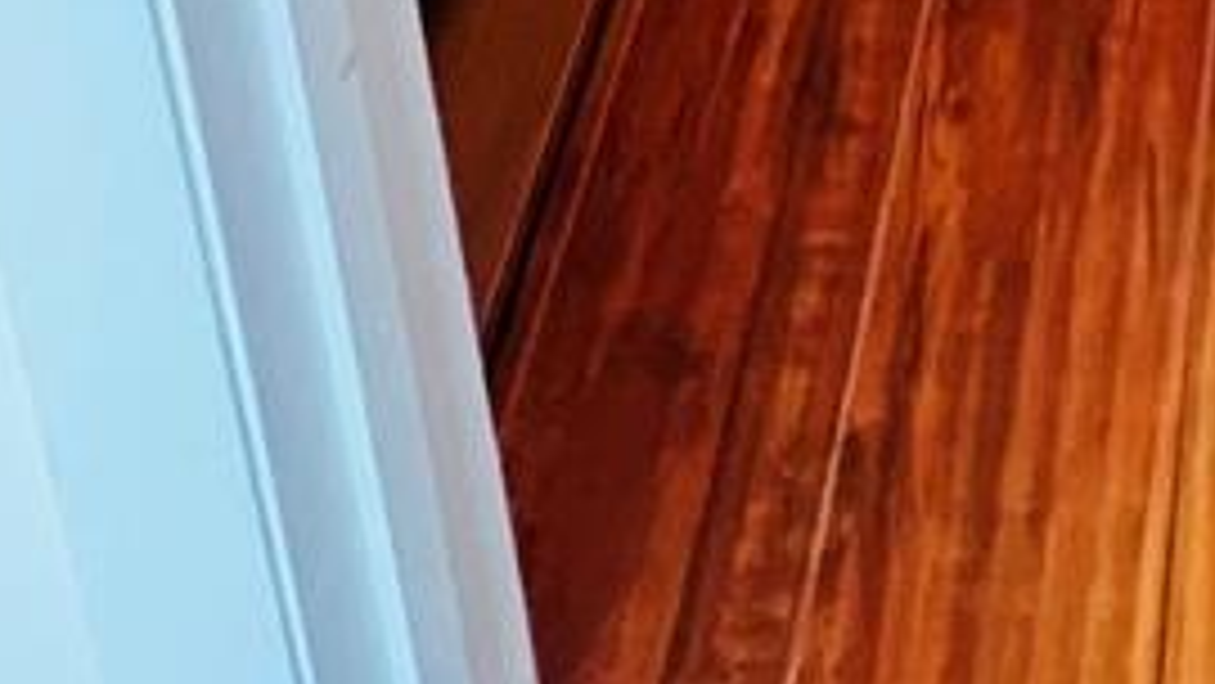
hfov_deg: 29.3
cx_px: 1408
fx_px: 2030
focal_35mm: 63
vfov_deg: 8.9
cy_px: -1863
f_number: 1.8
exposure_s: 1/60
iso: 500
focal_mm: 1.57
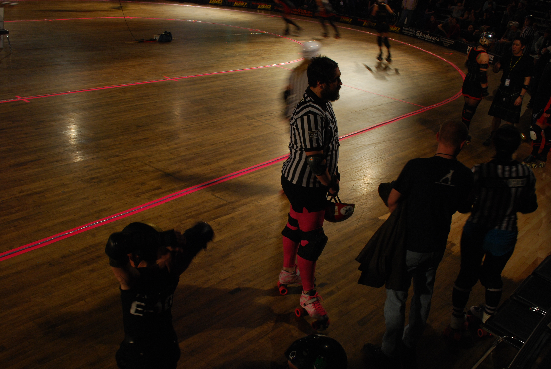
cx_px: 276
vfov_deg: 37.0
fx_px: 552
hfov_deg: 53.1
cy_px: 184
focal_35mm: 36
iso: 400
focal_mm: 24
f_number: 8
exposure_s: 1/15
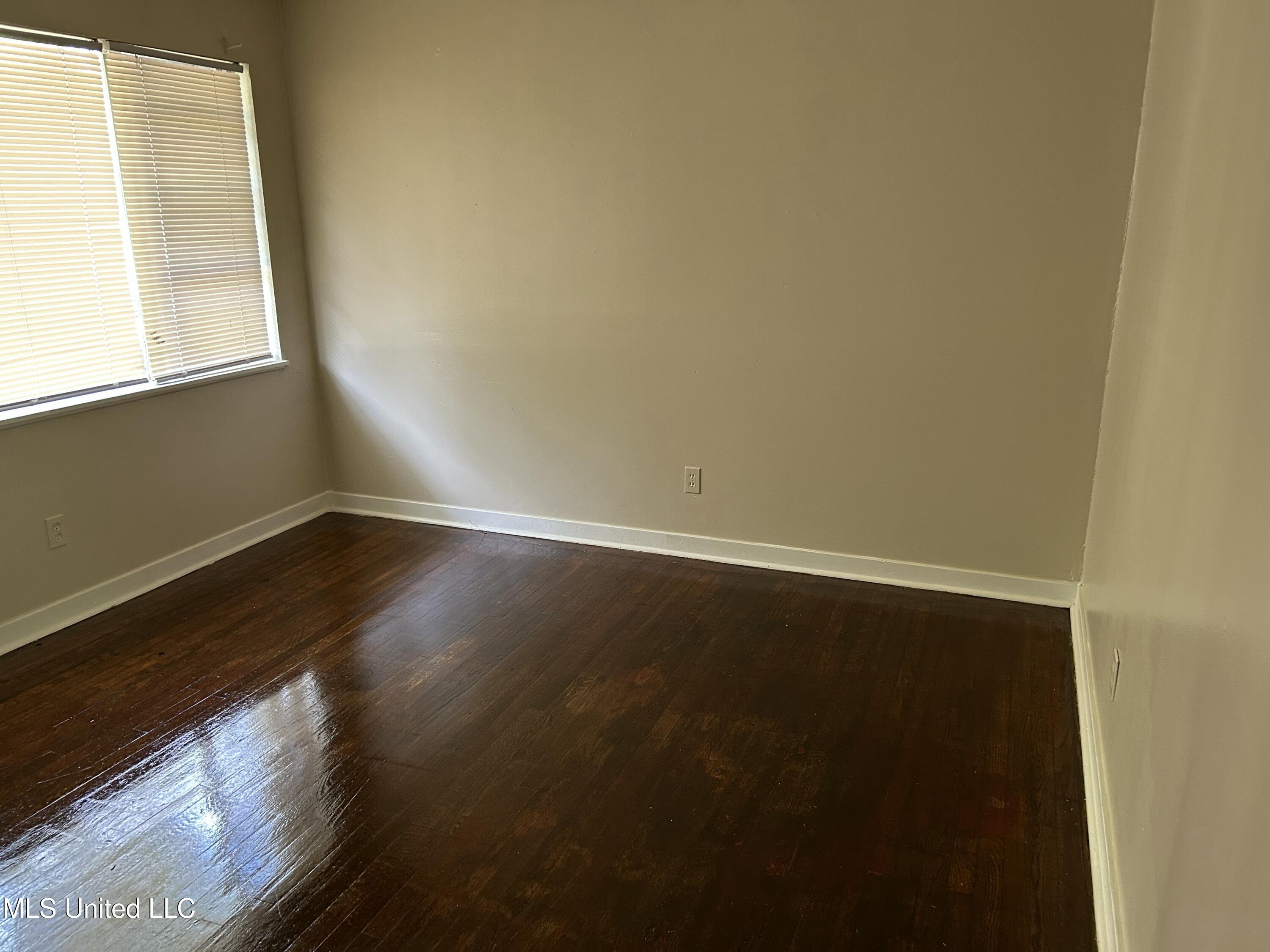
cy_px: 476
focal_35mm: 26
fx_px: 954
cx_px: 635
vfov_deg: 53.1
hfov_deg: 67.3
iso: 200
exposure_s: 1/60
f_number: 1.5
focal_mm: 5.7
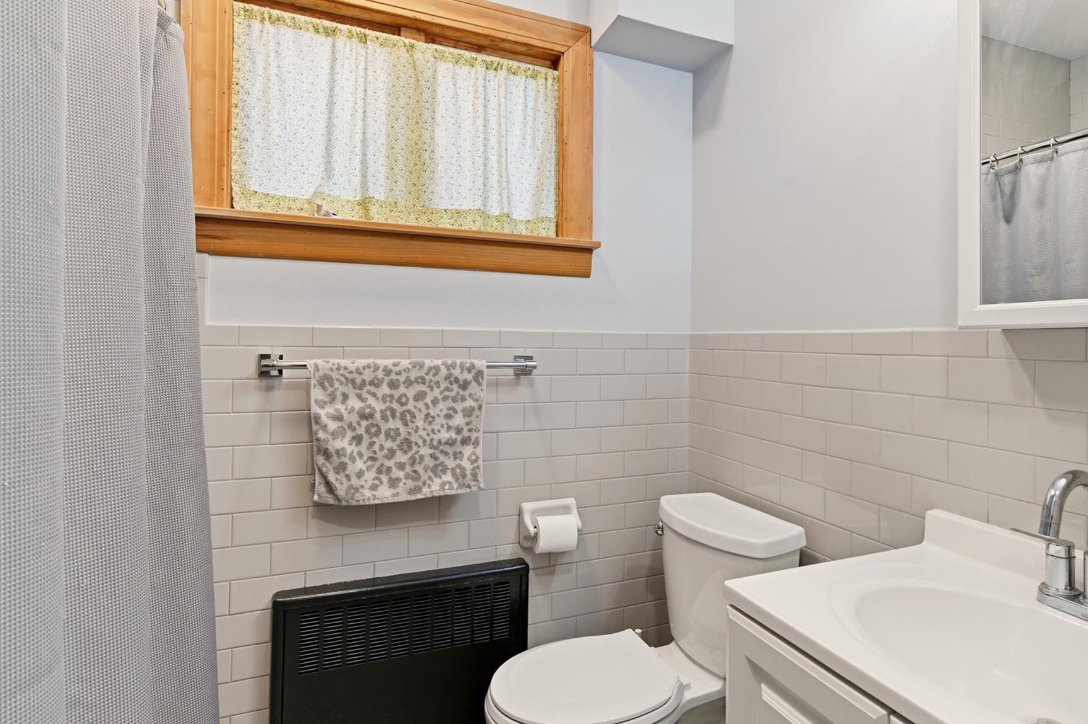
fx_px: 574
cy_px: 346
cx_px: 626
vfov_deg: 64.5
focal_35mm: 19
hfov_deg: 86.3
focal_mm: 16
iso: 250
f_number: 9
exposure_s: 1/50
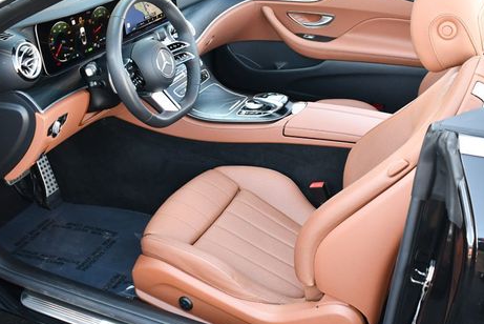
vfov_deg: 27.0
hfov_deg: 39.5
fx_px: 673
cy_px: 143
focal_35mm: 50
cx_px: 269
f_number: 3.5
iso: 800
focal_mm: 18
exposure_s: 1/200
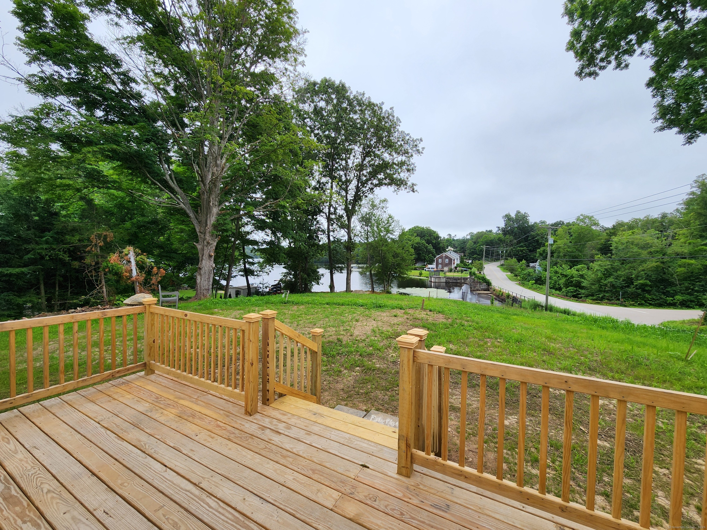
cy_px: 265
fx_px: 266
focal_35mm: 13
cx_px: 354
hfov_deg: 106.2
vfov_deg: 89.9
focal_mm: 2.2
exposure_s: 1/934
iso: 50
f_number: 2.2
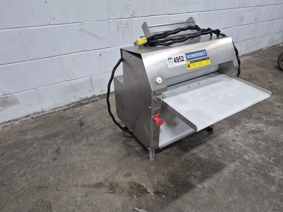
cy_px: 106
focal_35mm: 23
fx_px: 188
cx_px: 142
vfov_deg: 58.9
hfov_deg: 73.9
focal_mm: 5.4
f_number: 1.8
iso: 320
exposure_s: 1/120
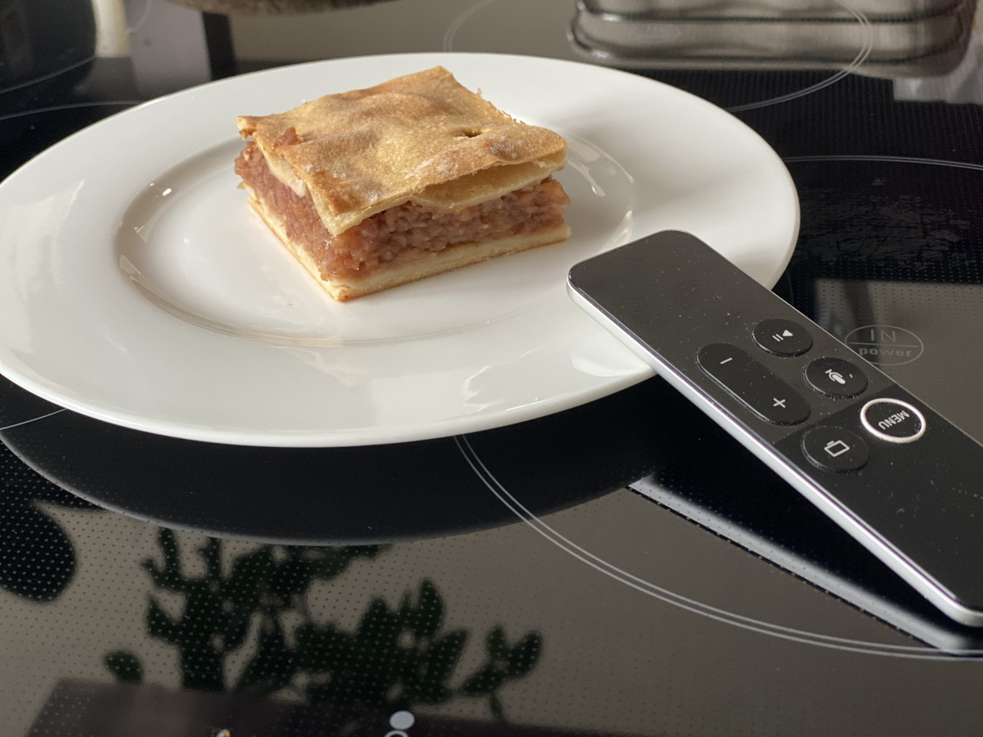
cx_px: 492
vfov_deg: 28.0
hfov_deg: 36.8
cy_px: 368
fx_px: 1477
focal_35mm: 52
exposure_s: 1/40
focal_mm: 6
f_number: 2
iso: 200
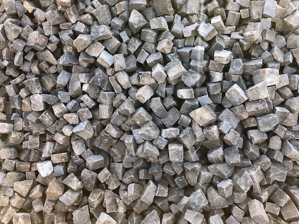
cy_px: 112
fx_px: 242
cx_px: 150
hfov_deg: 63.4
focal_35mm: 28
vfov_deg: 49.7
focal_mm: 4
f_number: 1.8
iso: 20
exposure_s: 1/122
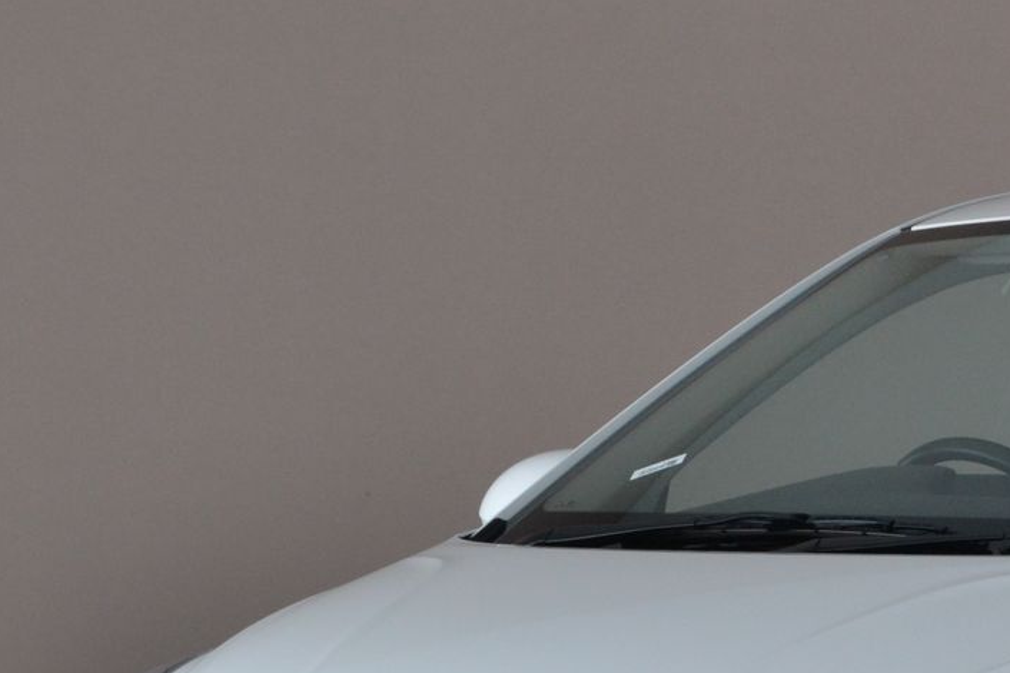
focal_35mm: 239
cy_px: 701
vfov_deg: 5.7
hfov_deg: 8.5
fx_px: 6714
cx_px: 1209
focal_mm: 55
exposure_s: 1/20
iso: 560
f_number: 10
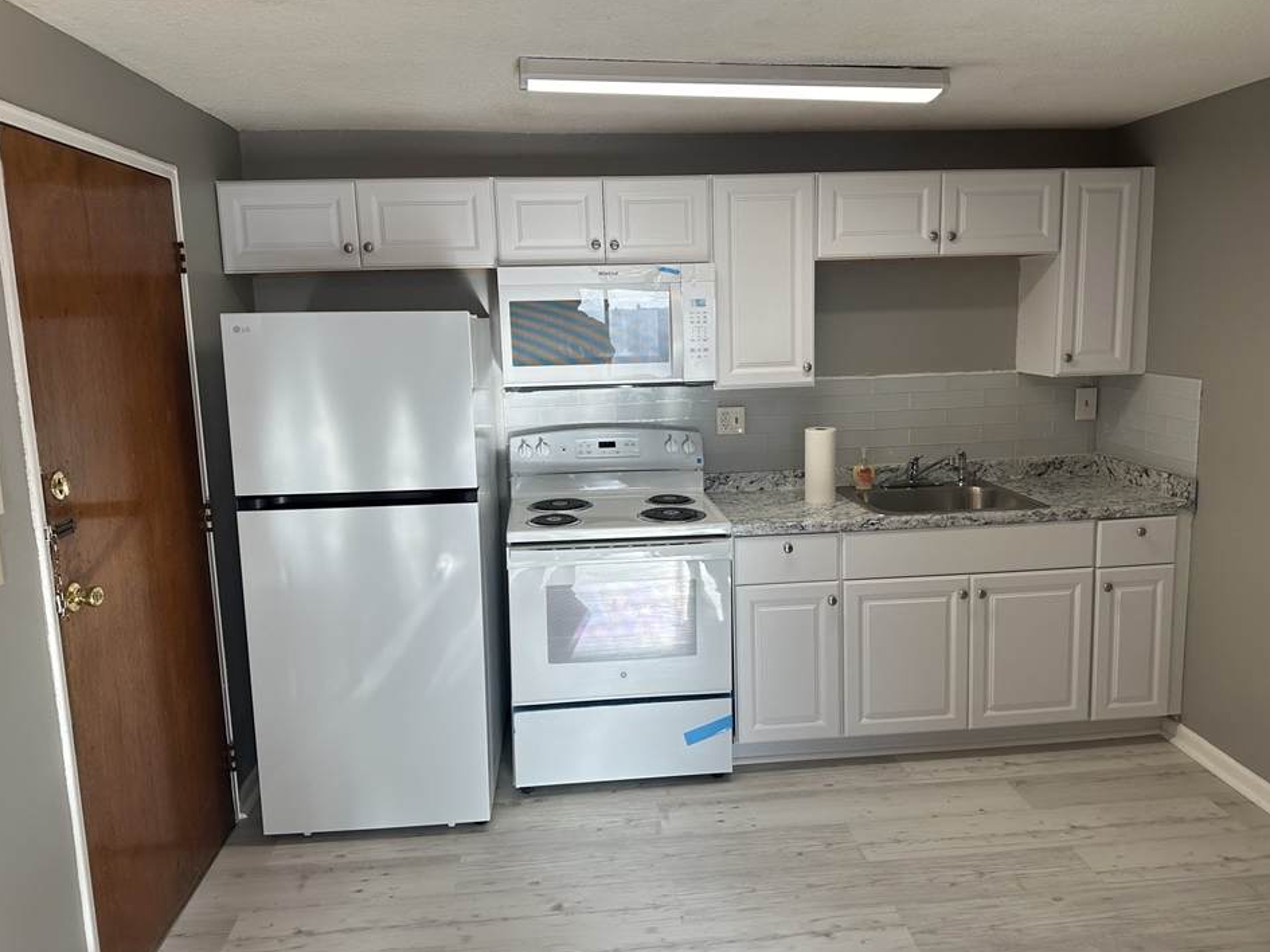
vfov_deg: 53.1
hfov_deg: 67.3
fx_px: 954
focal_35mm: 26
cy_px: 465
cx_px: 661
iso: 80
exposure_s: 1/245
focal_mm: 6.86
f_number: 1.78
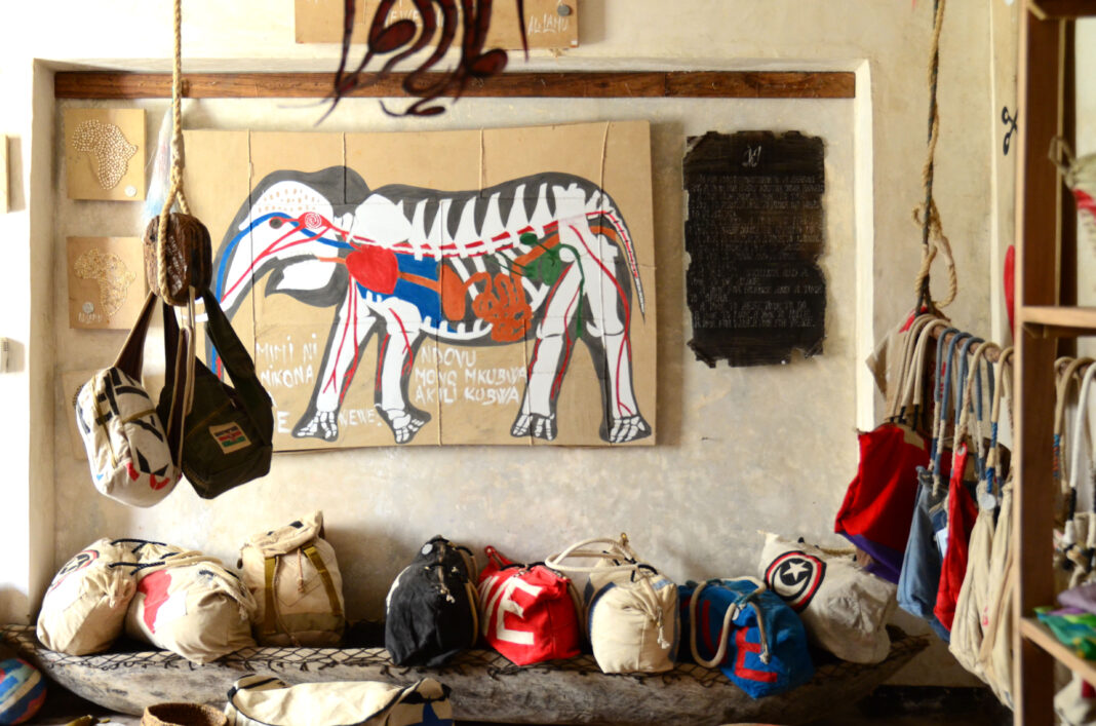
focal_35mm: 45
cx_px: 548
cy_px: 363
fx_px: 1367
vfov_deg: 29.7
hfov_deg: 43.7
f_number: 4.5
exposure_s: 1/25
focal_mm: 30
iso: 1000
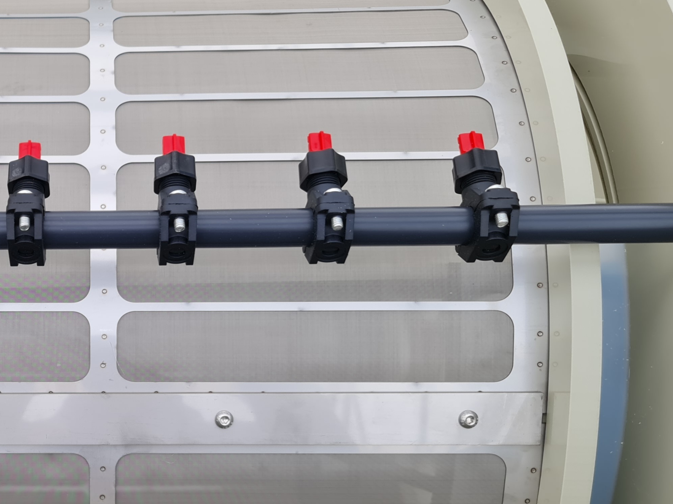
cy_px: 384
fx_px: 972
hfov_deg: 35.5
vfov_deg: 28.6
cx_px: 44
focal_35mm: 50
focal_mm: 7
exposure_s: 1/120
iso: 50
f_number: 1.8
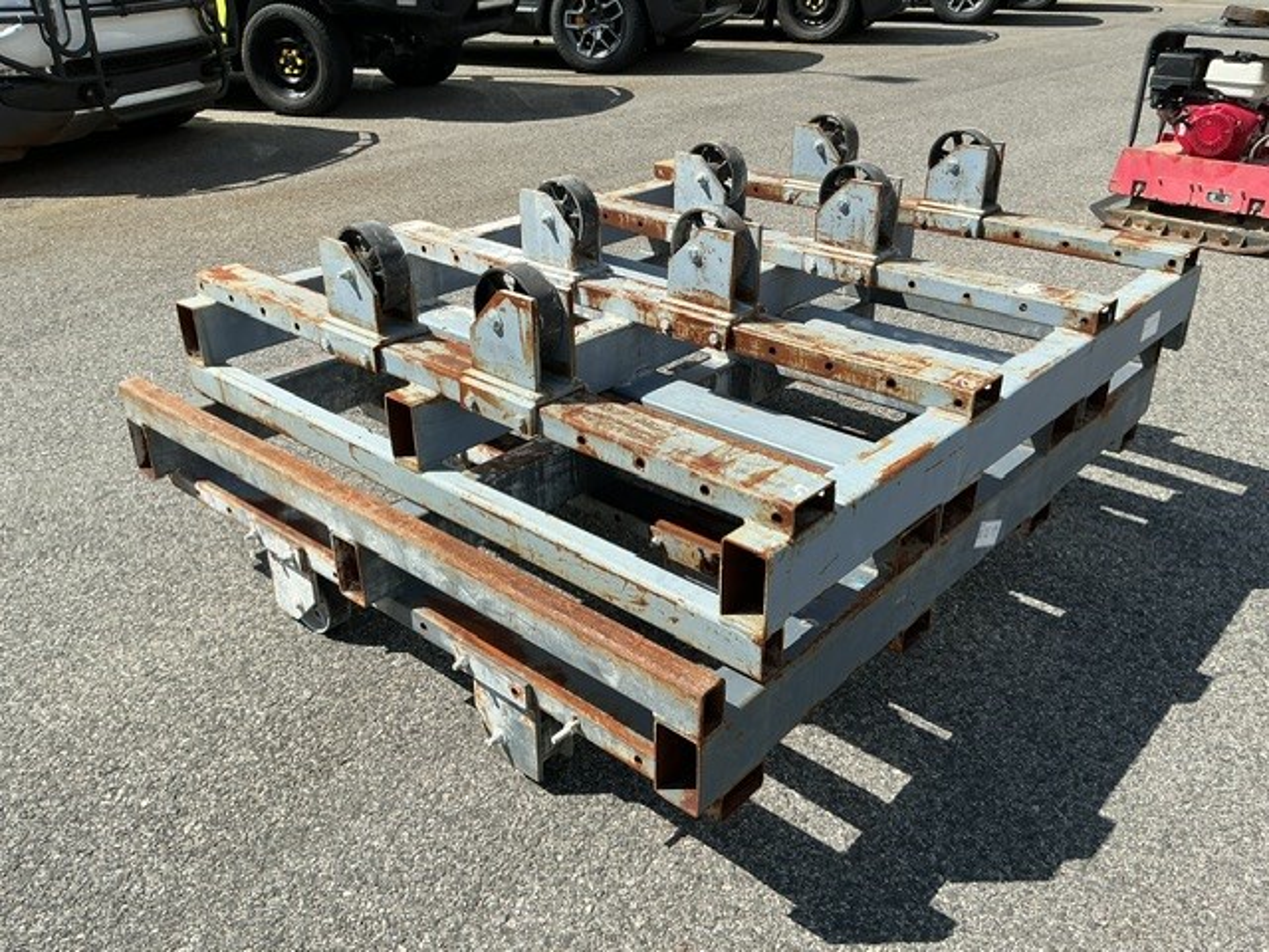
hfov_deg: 61.7
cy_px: 476
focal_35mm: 29
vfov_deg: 48.2
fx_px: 1063
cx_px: 634
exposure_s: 1/1912
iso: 25
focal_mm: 3
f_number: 1.8
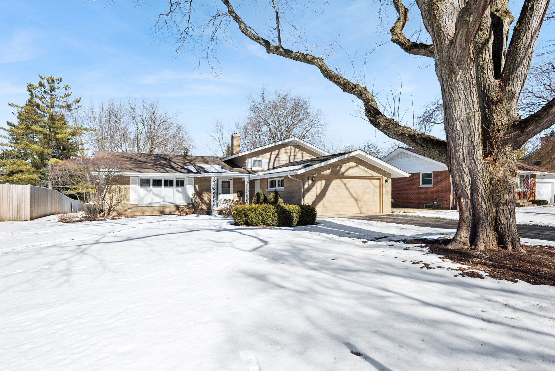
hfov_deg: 61.9
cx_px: 278
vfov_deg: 43.6
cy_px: 186
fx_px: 463
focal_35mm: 30
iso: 400
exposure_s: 1/1250
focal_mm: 30
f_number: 8
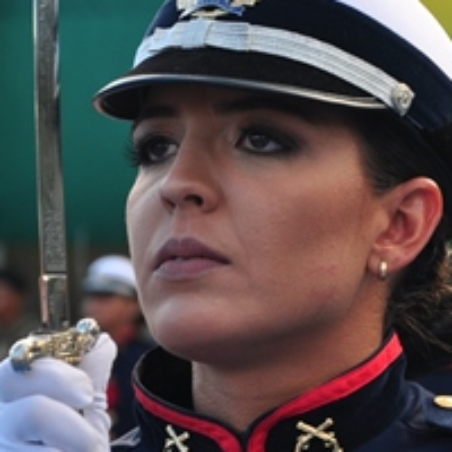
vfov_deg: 5.7
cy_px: 159
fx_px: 4511
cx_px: 407
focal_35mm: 305
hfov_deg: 5.7
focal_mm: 75
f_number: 6.3
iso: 200
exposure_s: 1/160
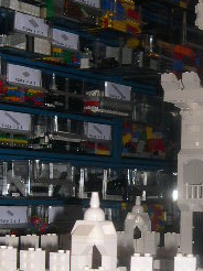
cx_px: 183
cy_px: 165
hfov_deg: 14.8
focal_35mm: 99
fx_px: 775
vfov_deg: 19.8
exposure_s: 1/60
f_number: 2.8
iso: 100
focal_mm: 8
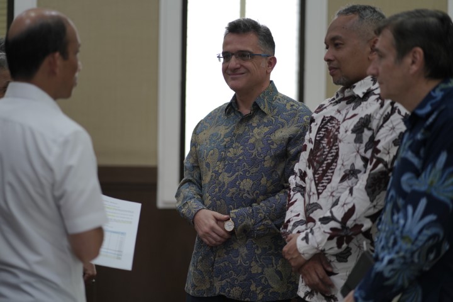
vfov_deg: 16.1
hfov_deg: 23.9
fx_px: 1069
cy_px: 151
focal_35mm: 85
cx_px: 226
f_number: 1.8
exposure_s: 1/250
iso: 640
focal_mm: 85
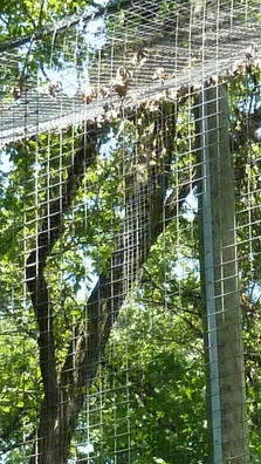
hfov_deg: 10.9
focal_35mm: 110
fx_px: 1352
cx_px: 253
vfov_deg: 18.6
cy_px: 521
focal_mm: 4.1
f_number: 3.3
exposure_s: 1/500
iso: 320
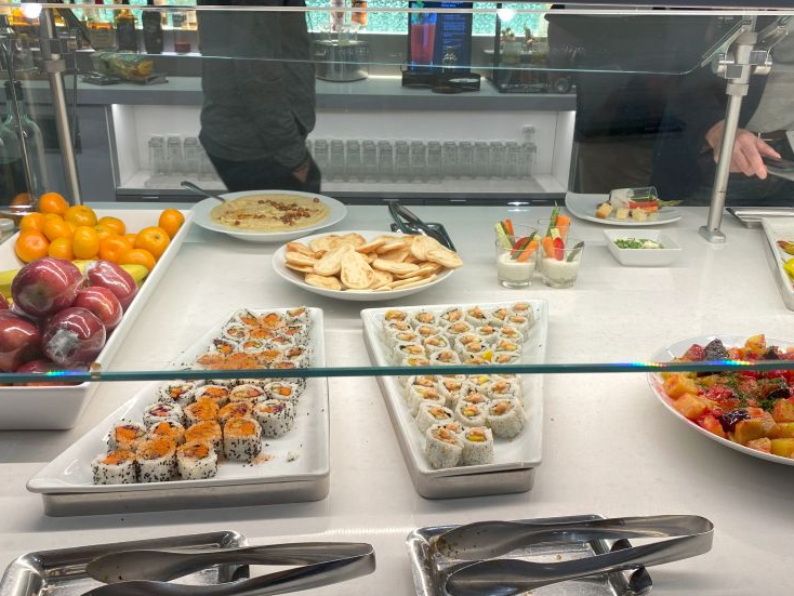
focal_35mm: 34
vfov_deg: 41.8
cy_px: 303
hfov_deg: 53.9
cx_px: 402
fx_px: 780
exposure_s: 1/120
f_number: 1.8
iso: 40
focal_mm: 4.25
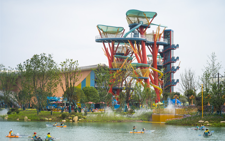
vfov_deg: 18.1
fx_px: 442
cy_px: 72
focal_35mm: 72
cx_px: 113
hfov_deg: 28.6
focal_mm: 70
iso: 100
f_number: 2.8
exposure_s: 1/2500
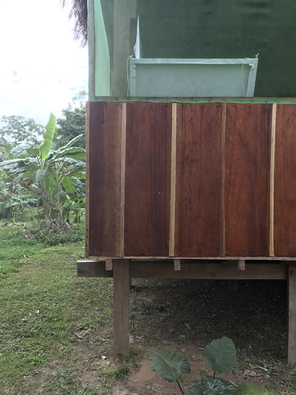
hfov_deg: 49.7
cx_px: 148
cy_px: 198
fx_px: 319
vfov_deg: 63.4
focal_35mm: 28
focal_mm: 3.99
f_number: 1.8
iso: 20
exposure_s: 1/458
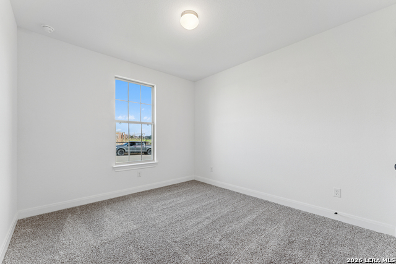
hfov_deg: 104.2
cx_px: 198
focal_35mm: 14
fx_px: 154
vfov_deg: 81.2
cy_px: 132
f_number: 10
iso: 100
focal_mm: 14
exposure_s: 1/3
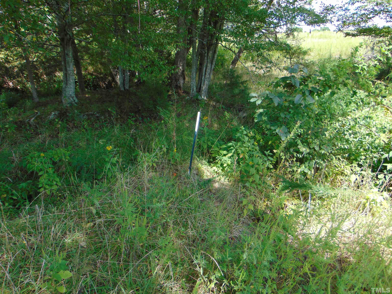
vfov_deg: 54.9
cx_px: 196
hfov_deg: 69.4
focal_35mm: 25
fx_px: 283
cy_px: 147
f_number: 3
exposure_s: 1/250
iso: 80
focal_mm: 4.5
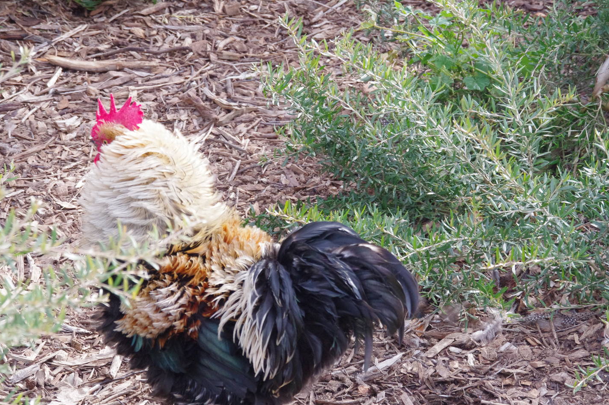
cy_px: 225
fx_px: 2129
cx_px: 304
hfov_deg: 16.3
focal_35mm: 126
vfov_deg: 10.9
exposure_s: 1/320
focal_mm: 75
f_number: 8
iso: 1600
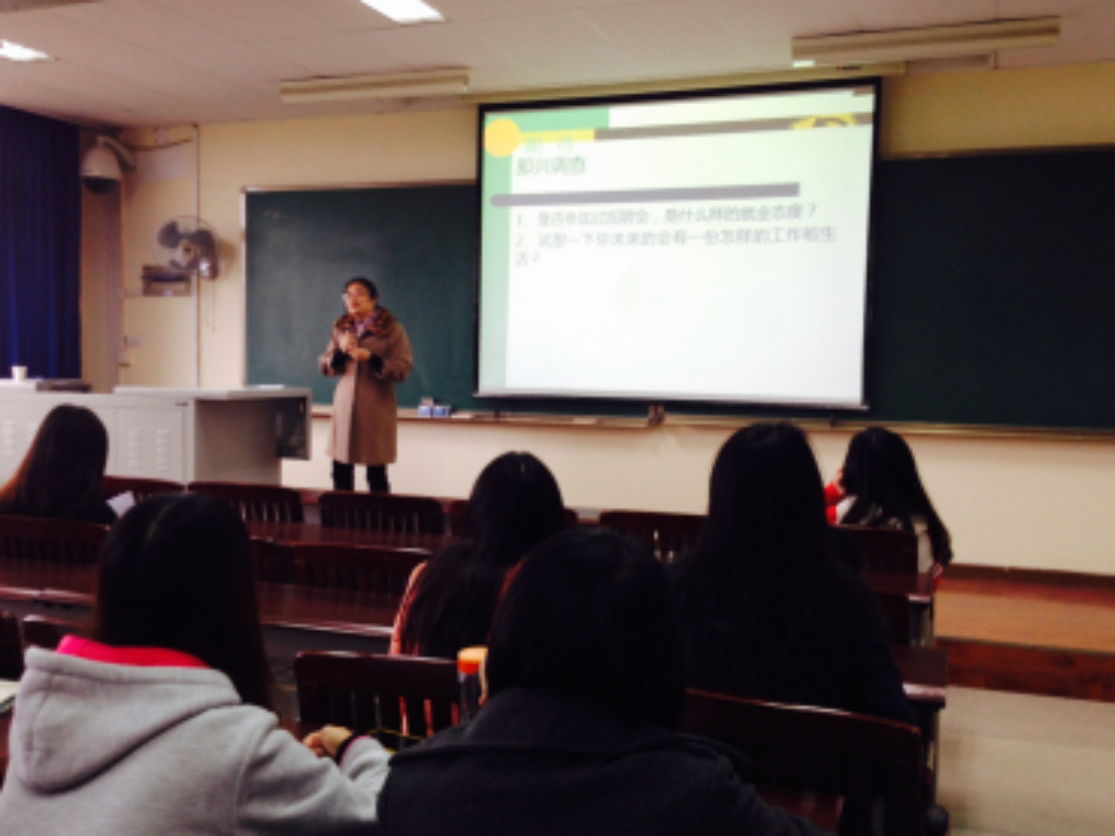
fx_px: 1224
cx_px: 558
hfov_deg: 49.0
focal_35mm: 38
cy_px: 421
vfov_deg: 37.7
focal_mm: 4.28
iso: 64
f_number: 2.4
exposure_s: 1/20
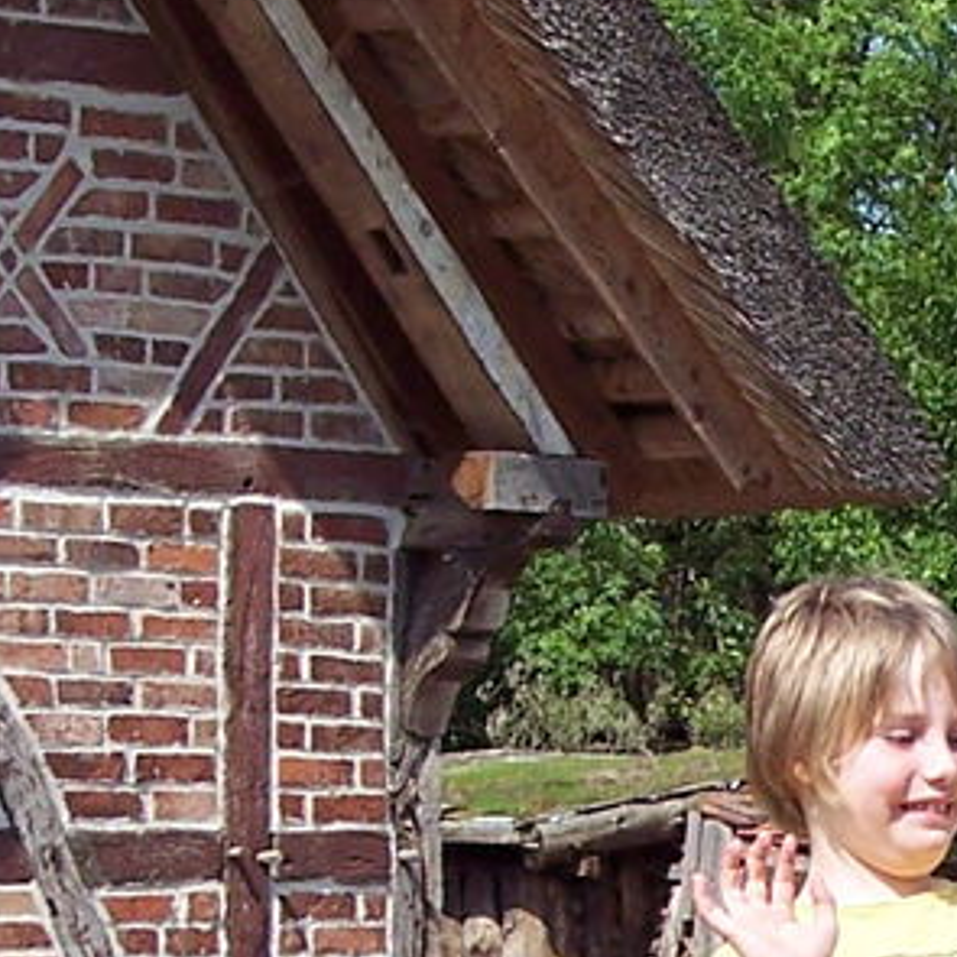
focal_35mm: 187
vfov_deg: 9.3
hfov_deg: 9.3
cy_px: 805
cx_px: 1032
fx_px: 5849
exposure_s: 1/750
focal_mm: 8
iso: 100
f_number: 4
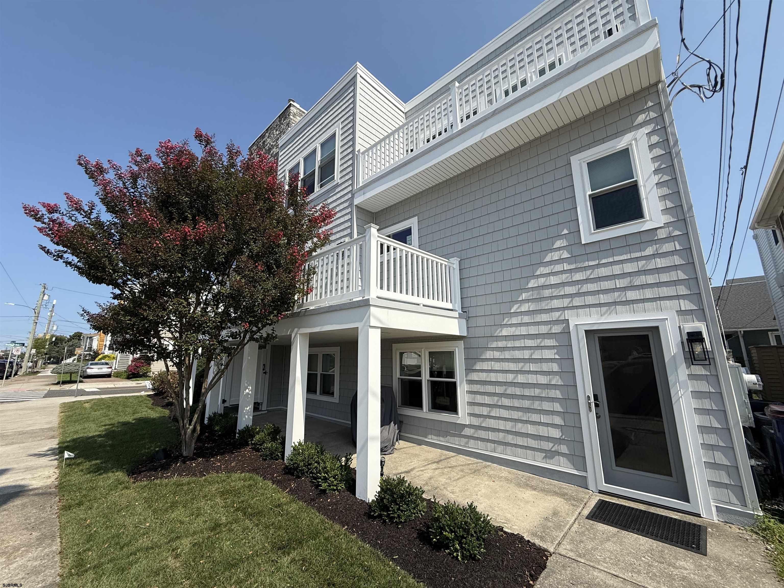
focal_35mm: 14
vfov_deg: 85.7
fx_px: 317
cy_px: 294
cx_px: 392
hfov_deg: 102.1
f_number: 2.2
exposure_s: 1/2506
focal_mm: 2.22
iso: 50
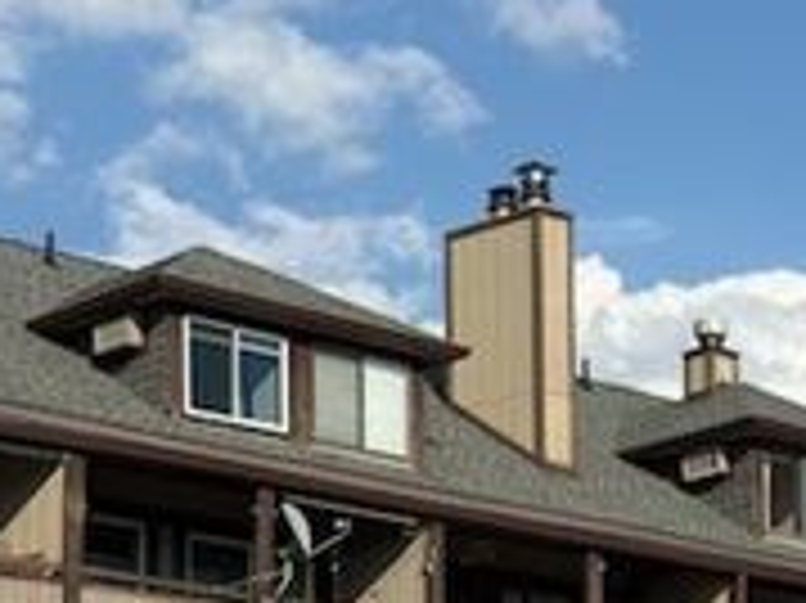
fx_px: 3118
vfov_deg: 10.9
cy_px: 664
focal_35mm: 134
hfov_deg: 14.6
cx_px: 648
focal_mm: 6.76
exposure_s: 1/6536
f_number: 1.78
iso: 100
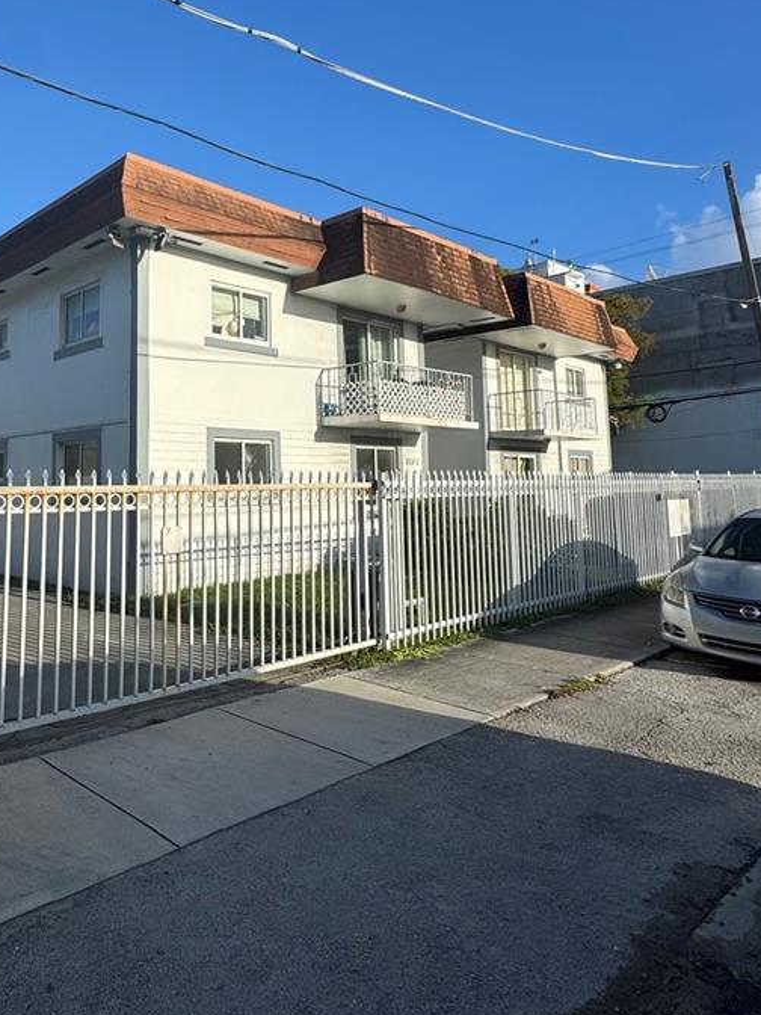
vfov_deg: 68.8
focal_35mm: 25
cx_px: 246
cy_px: 417
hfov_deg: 53.7
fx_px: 733
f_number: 2.2
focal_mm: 2.22
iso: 50
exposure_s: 1/2415
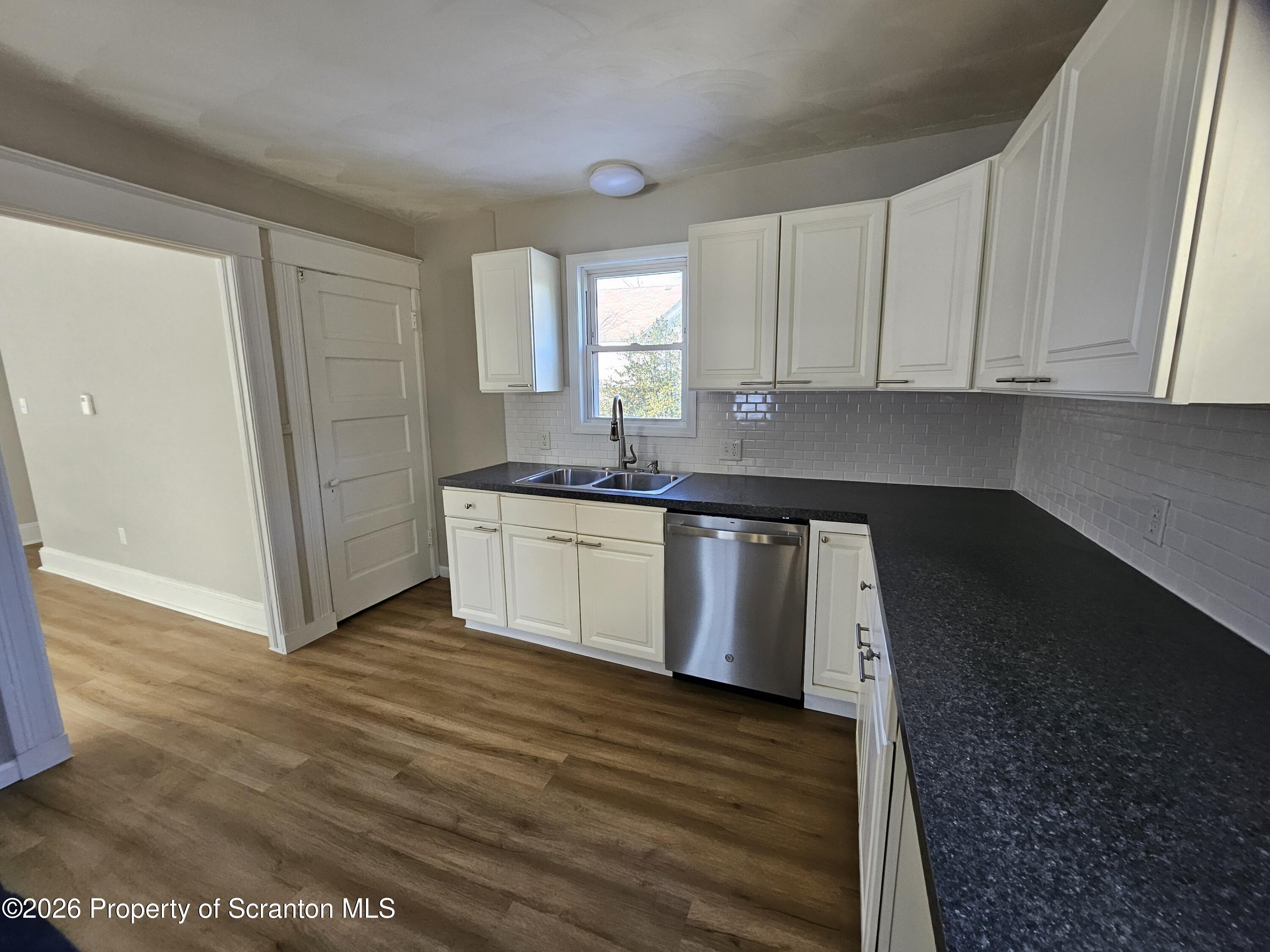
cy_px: 476
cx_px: 635
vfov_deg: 89.9
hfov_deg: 106.2
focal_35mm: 13
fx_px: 477
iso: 125
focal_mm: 1.7
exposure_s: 1/60
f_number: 2.2
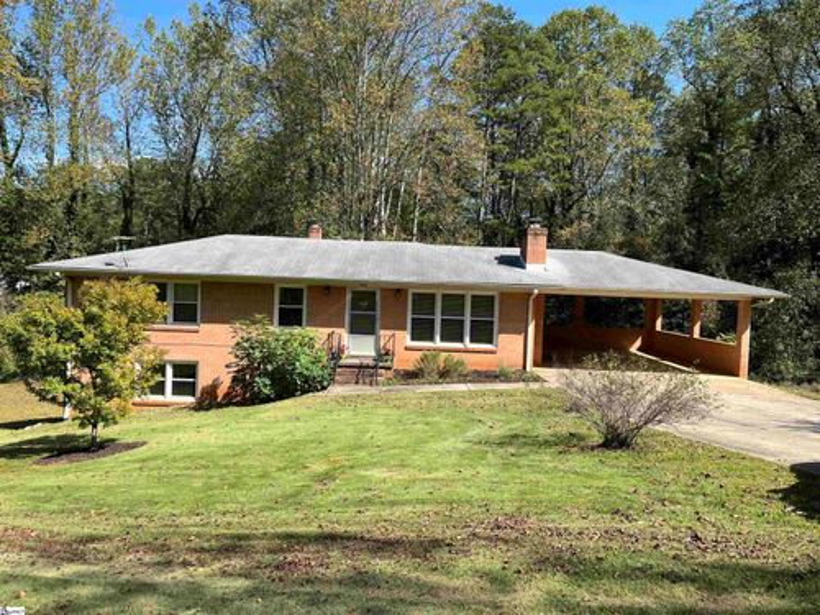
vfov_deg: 53.1
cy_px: 308
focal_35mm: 26
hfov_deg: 67.3
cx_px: 410
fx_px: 616
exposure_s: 1/1776
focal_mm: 5.1
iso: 50
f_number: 1.6
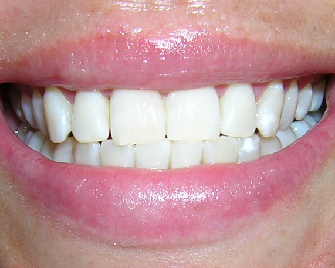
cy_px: 131
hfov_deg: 45.7
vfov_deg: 37.3
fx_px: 397
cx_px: 154
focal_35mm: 40
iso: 100
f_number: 5.2
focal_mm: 4.7
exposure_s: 1/60.1
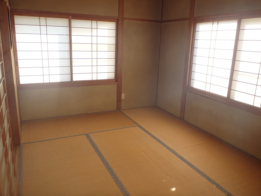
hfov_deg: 63.4
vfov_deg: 49.7
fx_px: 211
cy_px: 98
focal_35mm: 28
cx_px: 130
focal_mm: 5
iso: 125
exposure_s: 1/100
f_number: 3.9
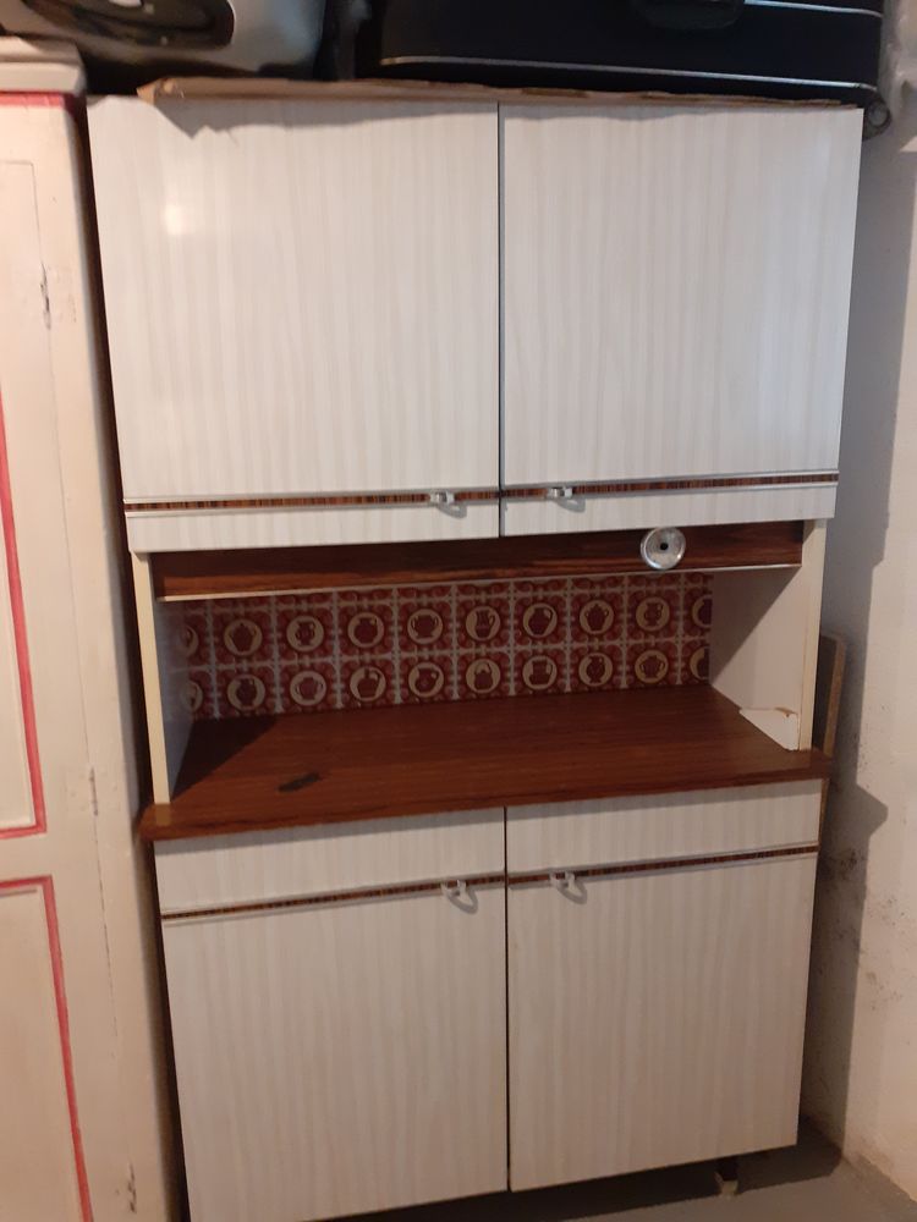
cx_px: 458
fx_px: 954
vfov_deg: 65.3
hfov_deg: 51.4
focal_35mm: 27
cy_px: 611
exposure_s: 1/25
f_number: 1.9
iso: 320
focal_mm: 3.6
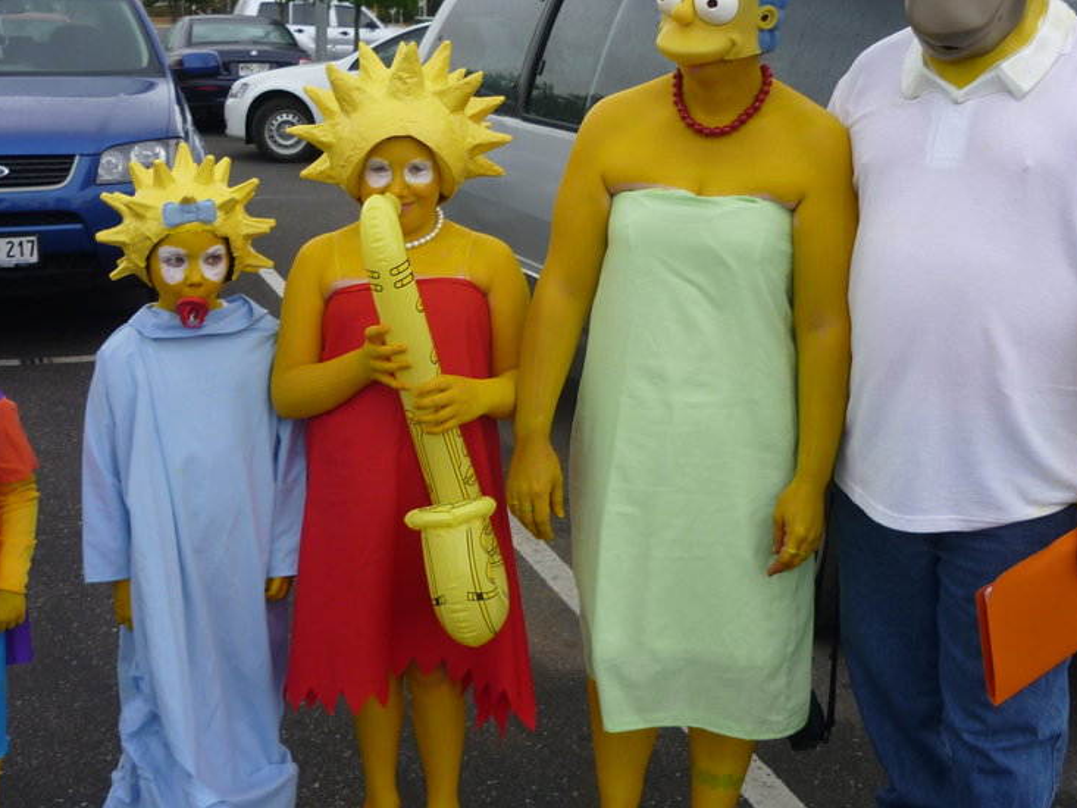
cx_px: 494
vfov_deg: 32.1
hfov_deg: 42.0
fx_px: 1400
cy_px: 350
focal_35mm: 45
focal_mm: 5.5
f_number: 2.8
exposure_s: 1/200
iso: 80
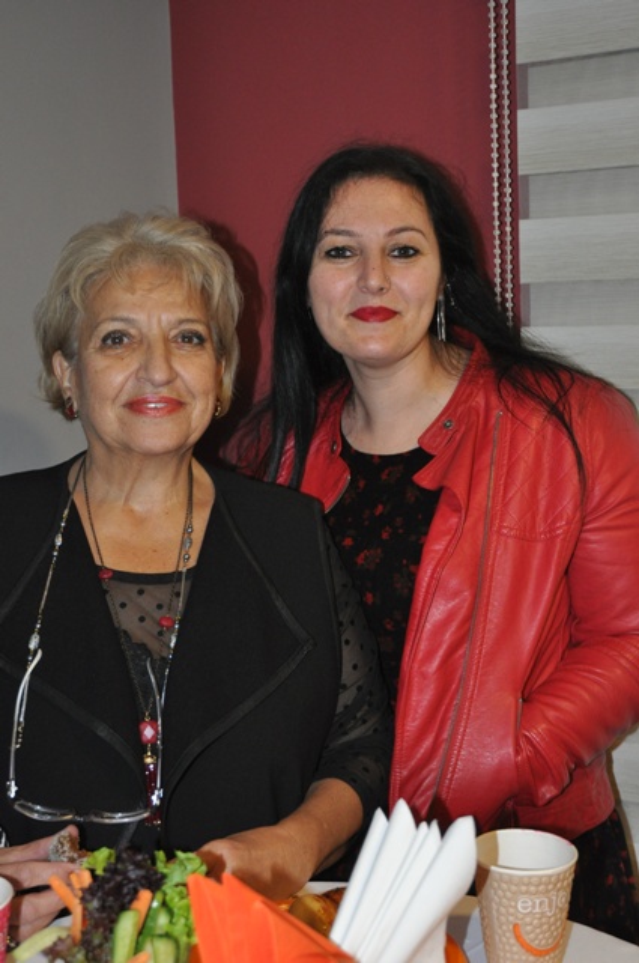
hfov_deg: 26.4
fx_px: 1361
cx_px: 320
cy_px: 482
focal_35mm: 51
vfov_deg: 38.9
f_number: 4
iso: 800
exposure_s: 1/60
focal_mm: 34
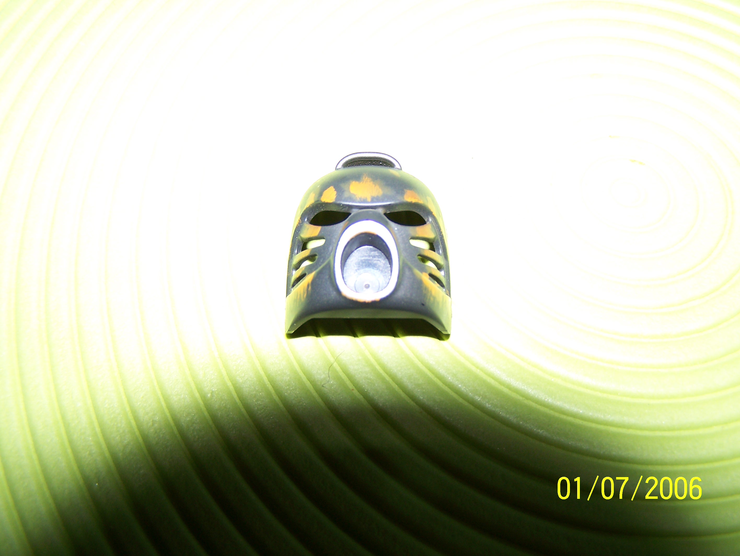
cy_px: 278
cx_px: 370
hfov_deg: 48.9
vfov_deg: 37.8
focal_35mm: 38
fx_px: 813
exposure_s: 1/800
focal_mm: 6.3
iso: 80
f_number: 2.8
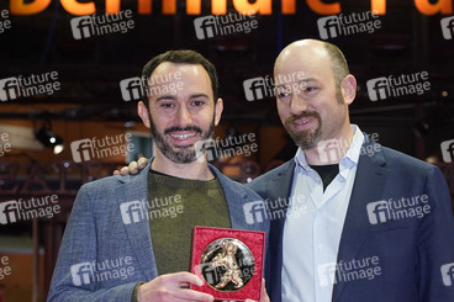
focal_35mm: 92
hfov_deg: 22.1
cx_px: 242
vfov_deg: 14.8
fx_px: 1160
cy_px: 179
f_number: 5.6
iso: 1250
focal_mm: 75
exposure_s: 1/160
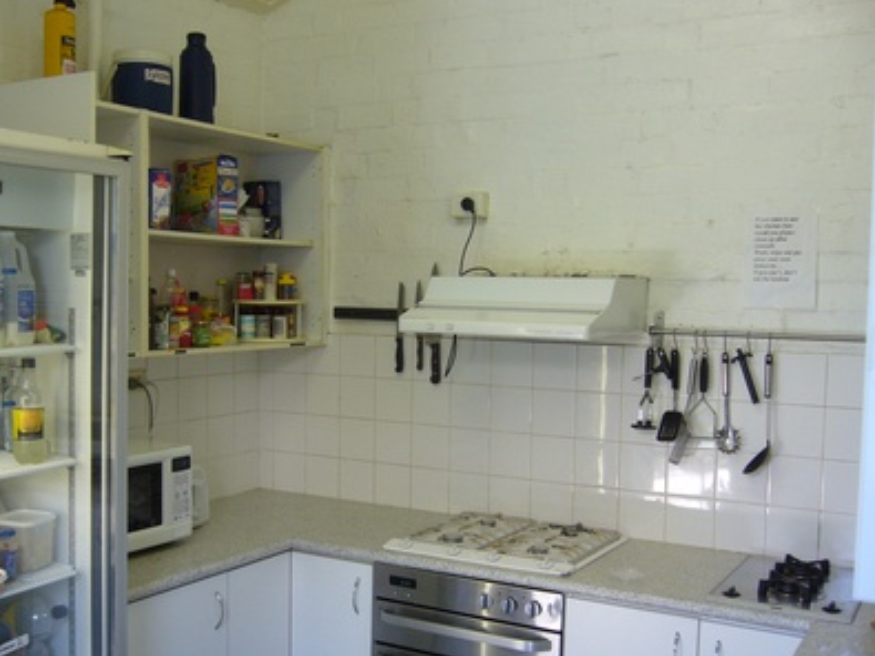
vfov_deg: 36.8
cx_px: 399
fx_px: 986
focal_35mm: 39
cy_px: 352
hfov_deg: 47.8
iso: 100
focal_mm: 5.8
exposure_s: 1/20
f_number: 2.8
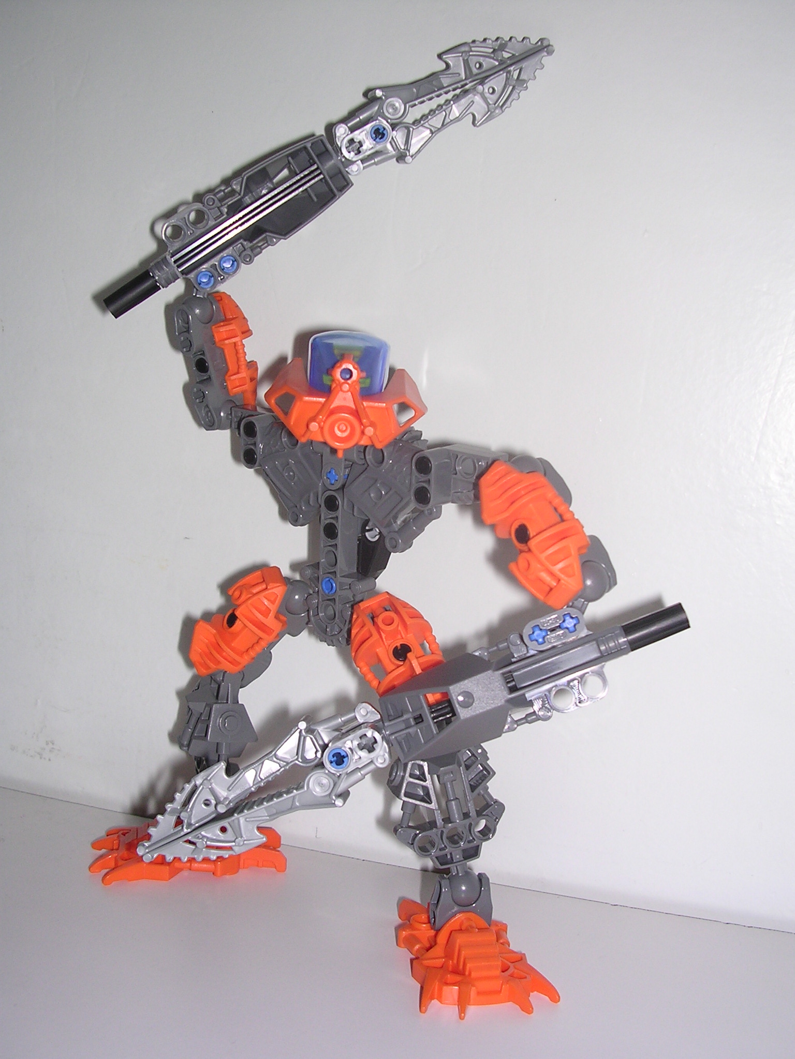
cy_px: 530
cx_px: 398
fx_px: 1164
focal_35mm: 38
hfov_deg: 37.7
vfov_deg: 49.0
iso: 100
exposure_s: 1/60.1
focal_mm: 5.8
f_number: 2.8
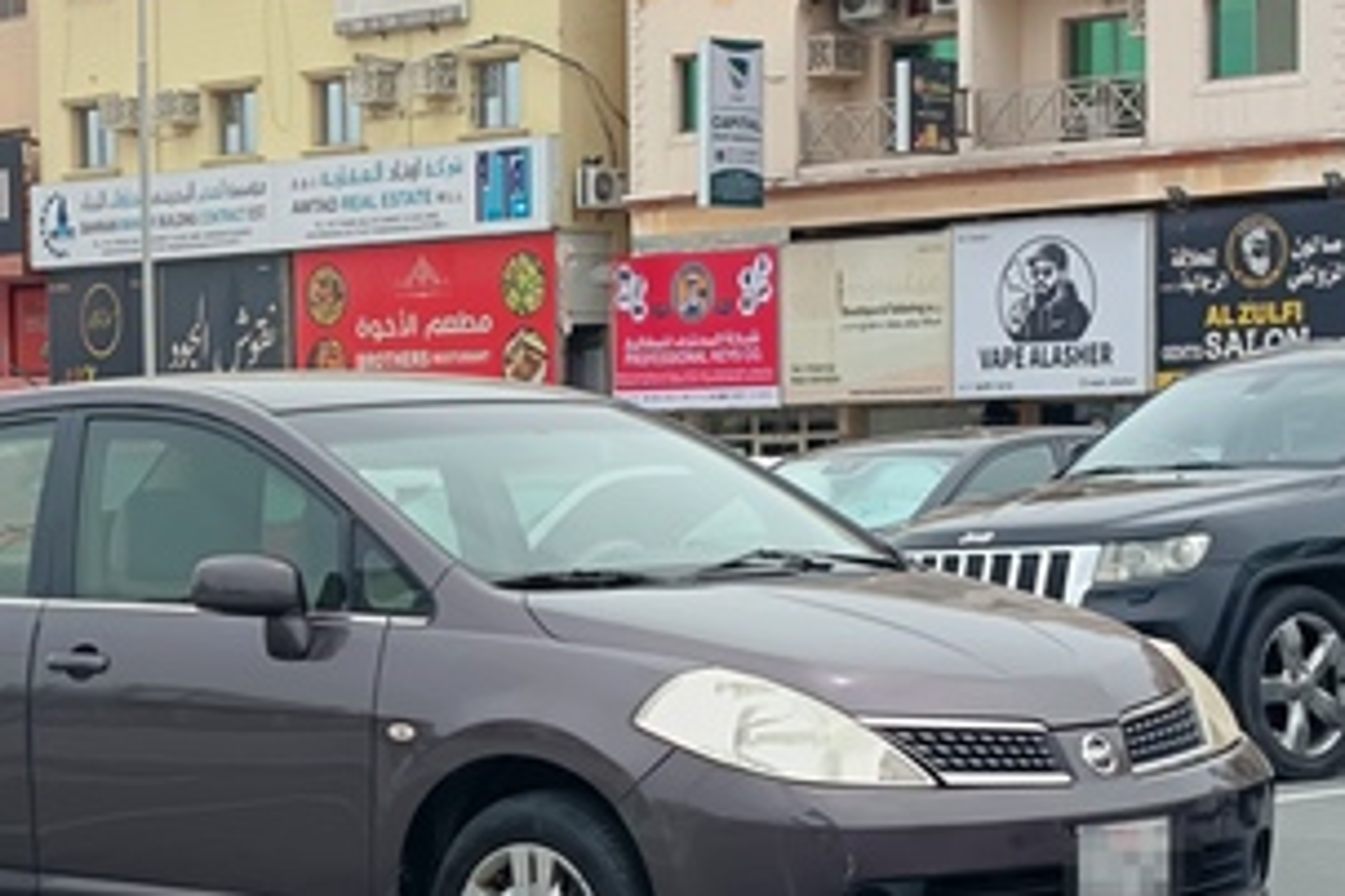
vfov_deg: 12.1
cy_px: 703
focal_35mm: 113
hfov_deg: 18.0
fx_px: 4221
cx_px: 397
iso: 100
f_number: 1.75
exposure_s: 1/335
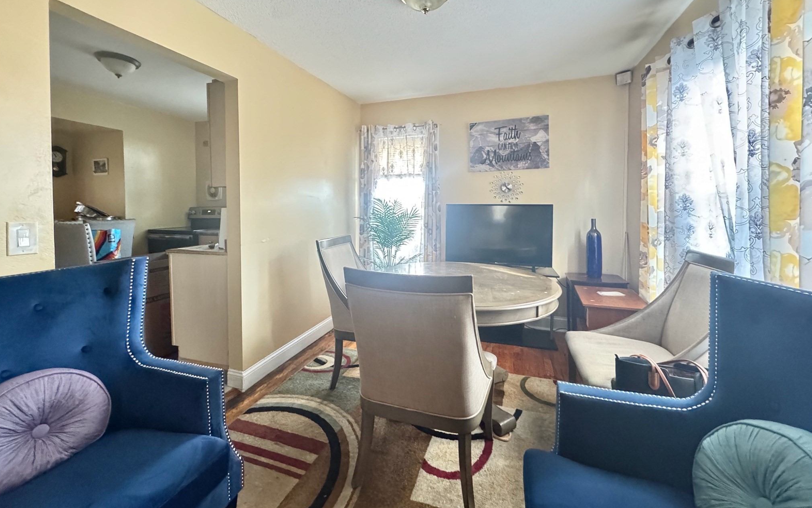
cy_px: 213
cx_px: 405
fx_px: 332
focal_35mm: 15
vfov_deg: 74.3
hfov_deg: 101.5
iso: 1250
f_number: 2.2
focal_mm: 2.22
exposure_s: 1/44
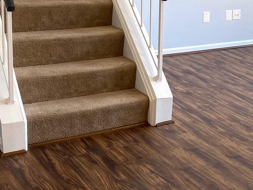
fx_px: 570
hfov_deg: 24.4
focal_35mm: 78
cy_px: 48
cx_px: 220
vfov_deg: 18.8
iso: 64
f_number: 1.8
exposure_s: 1/120
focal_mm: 4.25
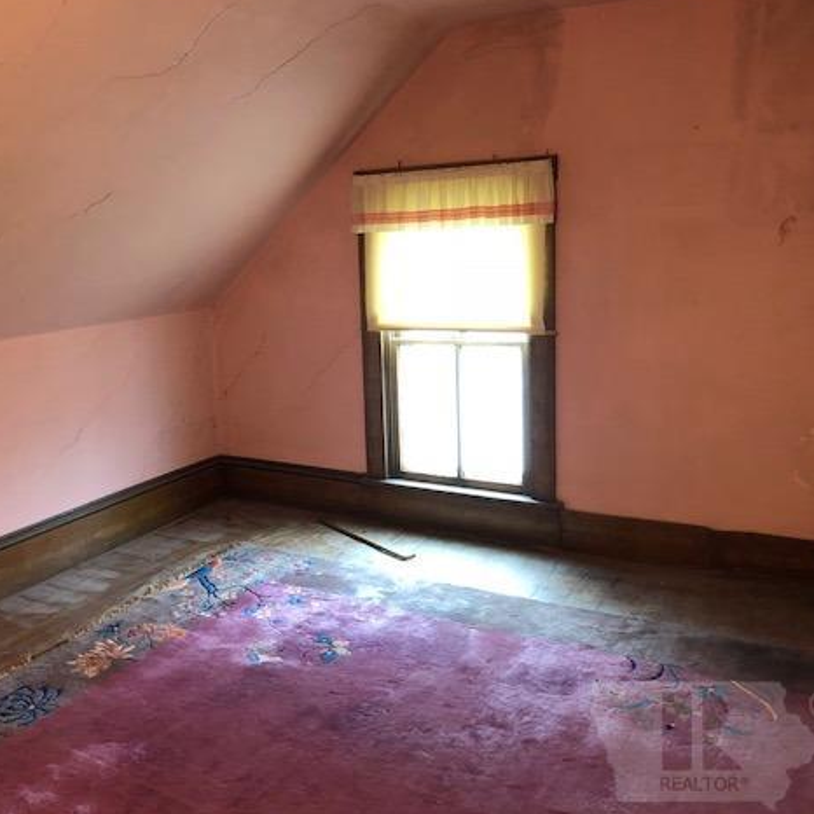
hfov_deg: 47.9
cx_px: 297
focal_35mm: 34
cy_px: 400
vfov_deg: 48.4
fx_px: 905
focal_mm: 3.99
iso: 100
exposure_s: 1/13
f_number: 1.8
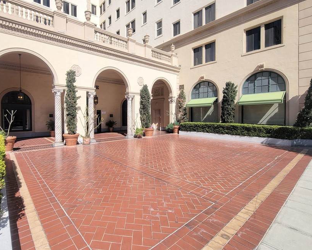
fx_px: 148
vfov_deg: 80.3
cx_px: 121
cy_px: 116
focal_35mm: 16
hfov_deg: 91.6
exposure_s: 1/1686
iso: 50
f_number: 2.2
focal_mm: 2.2
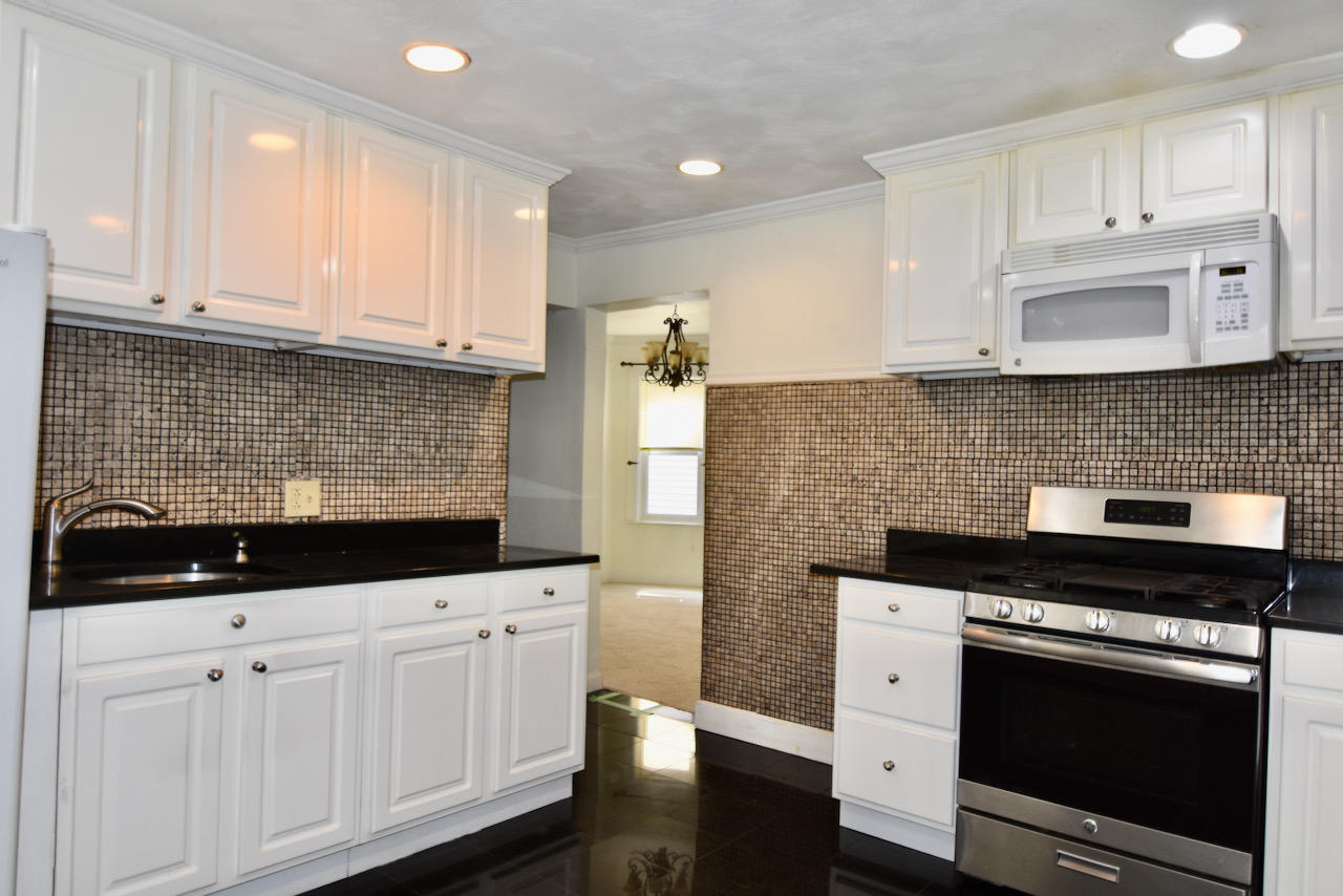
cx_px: 672
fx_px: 840
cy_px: 448
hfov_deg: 77.3
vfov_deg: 56.2
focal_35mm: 22
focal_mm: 15
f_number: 2.8
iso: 400
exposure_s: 1/125
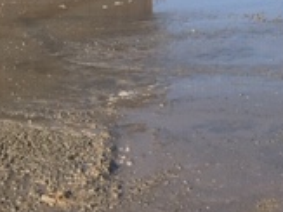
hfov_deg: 17.1
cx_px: 250
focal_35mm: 114
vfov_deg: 12.6
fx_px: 931
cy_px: -66
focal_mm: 4.15
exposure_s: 1/1451
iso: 25
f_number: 2.2
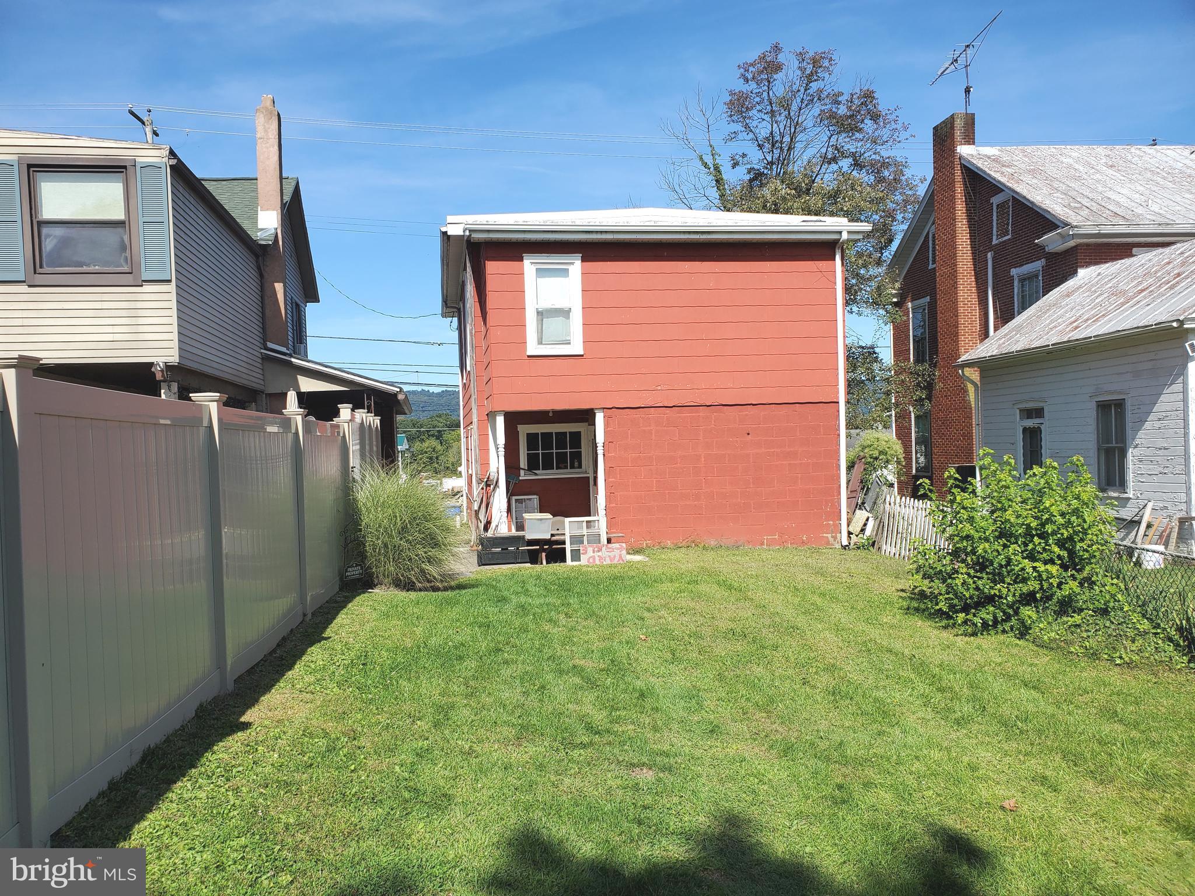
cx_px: 598
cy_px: 448
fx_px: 898
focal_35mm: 26
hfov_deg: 67.3
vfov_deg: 53.1
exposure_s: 1/1663
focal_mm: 4.3
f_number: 2.4
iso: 50
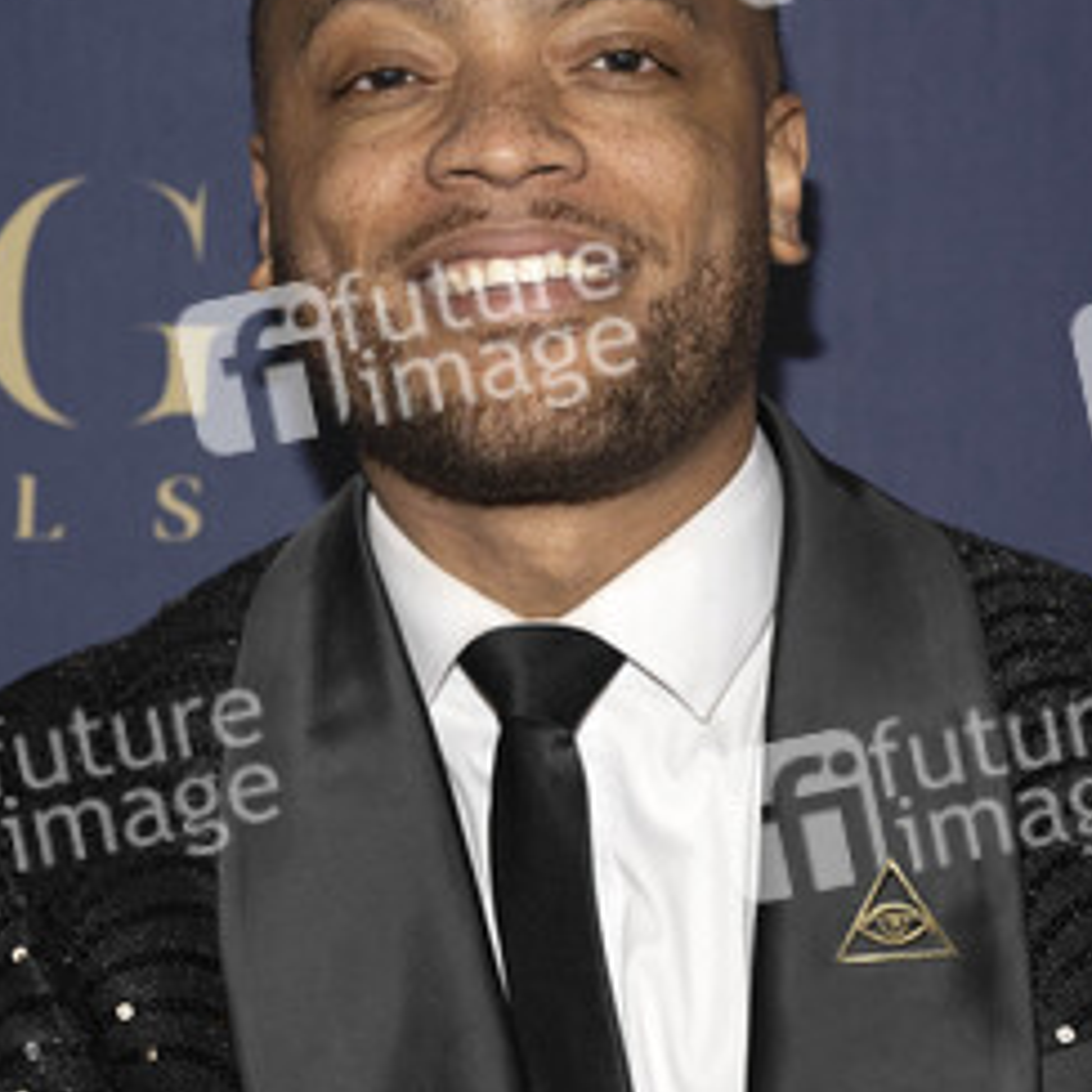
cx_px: 537
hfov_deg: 15.3
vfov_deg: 15.3
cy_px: 573
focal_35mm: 114
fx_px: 4069
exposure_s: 1/200
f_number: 5
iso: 800
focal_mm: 82
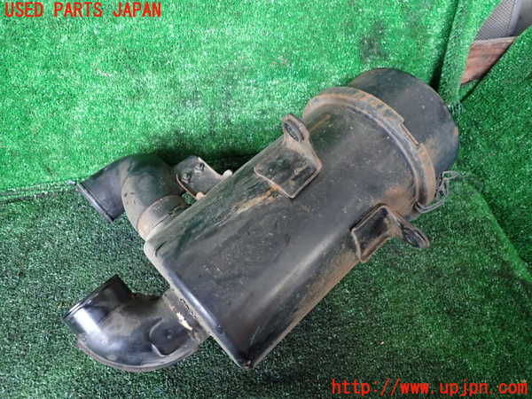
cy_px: 200
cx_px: 266
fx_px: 384
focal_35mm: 25
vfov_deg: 54.9
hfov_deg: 69.4
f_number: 2
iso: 640
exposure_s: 1/30
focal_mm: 4.5
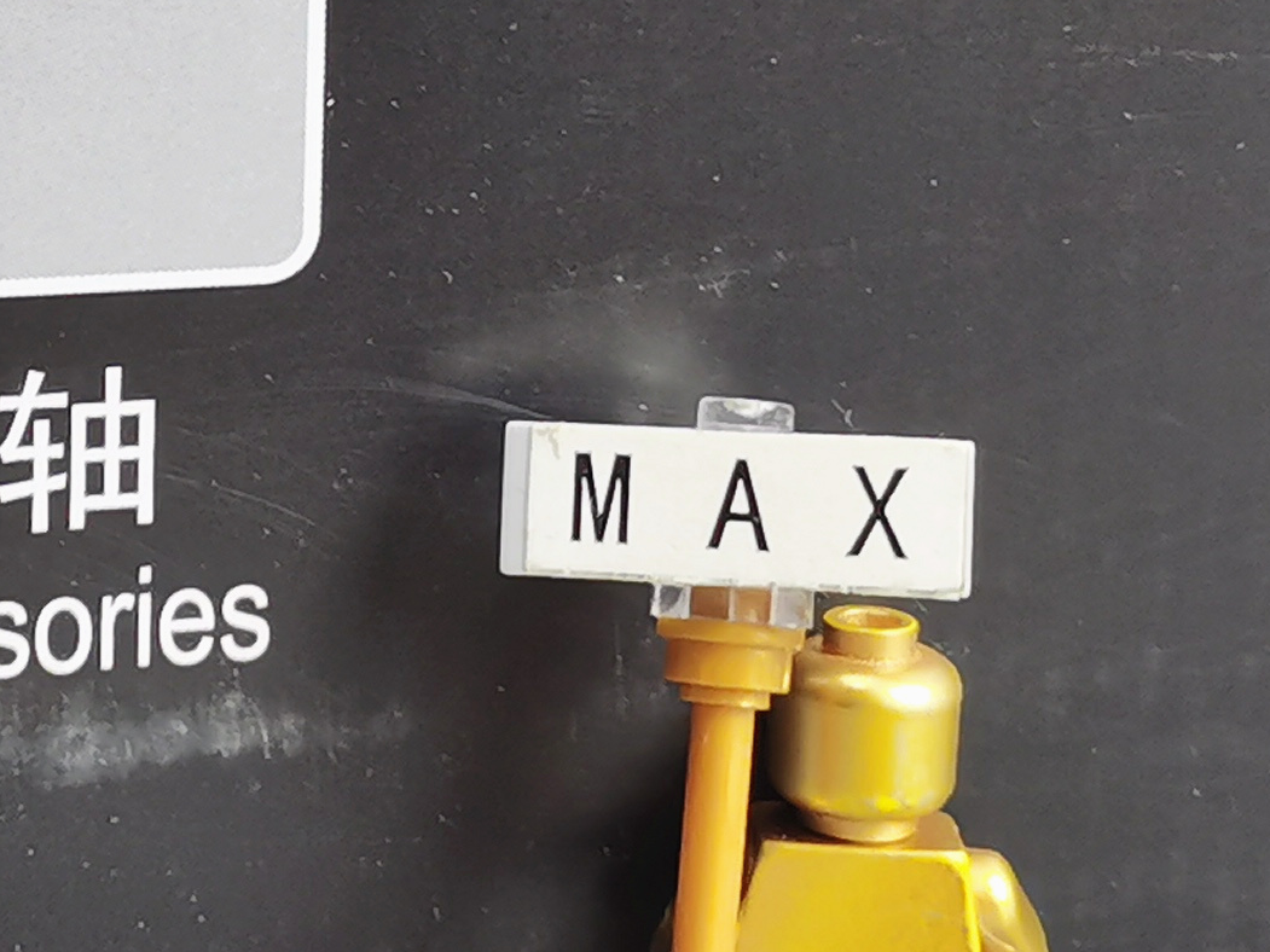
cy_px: 16
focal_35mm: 125
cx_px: 182
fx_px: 4586
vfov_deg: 11.7
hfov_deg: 15.6
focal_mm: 5.58
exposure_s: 1/50
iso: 100
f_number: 1.8
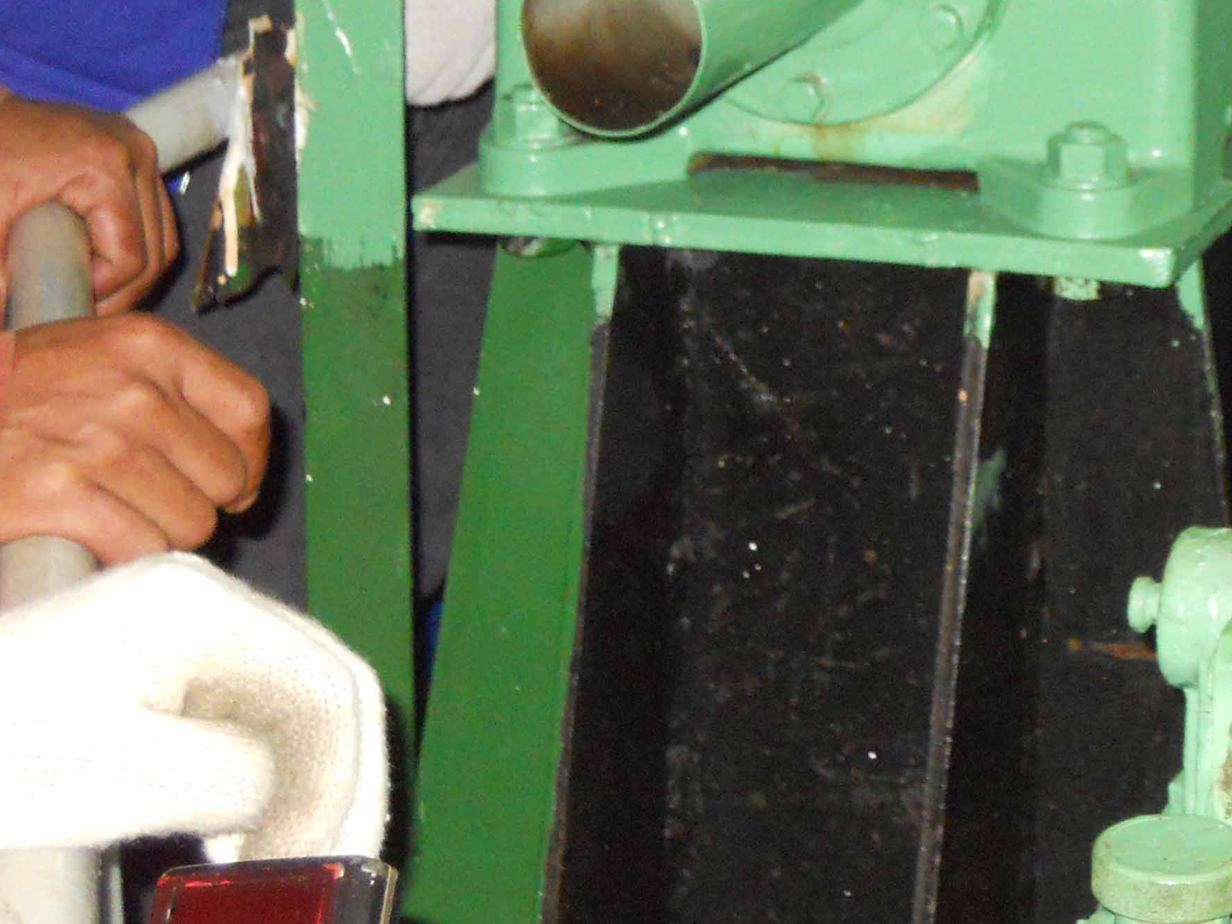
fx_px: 4343
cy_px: -39
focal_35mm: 122
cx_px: 1375
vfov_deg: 12.0
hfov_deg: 15.7
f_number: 3.7
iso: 500
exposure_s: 1/30
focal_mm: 9.6
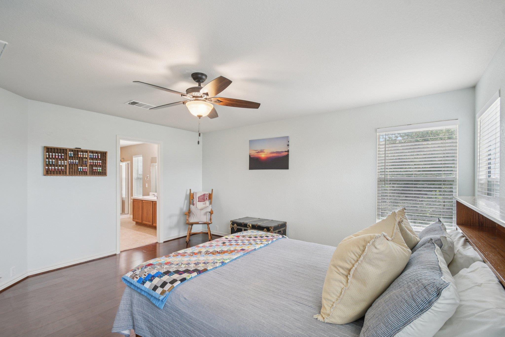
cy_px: 168
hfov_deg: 100.4
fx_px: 210
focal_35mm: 15
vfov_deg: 77.3
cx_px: 252
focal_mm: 10
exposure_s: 1/15
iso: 400
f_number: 8
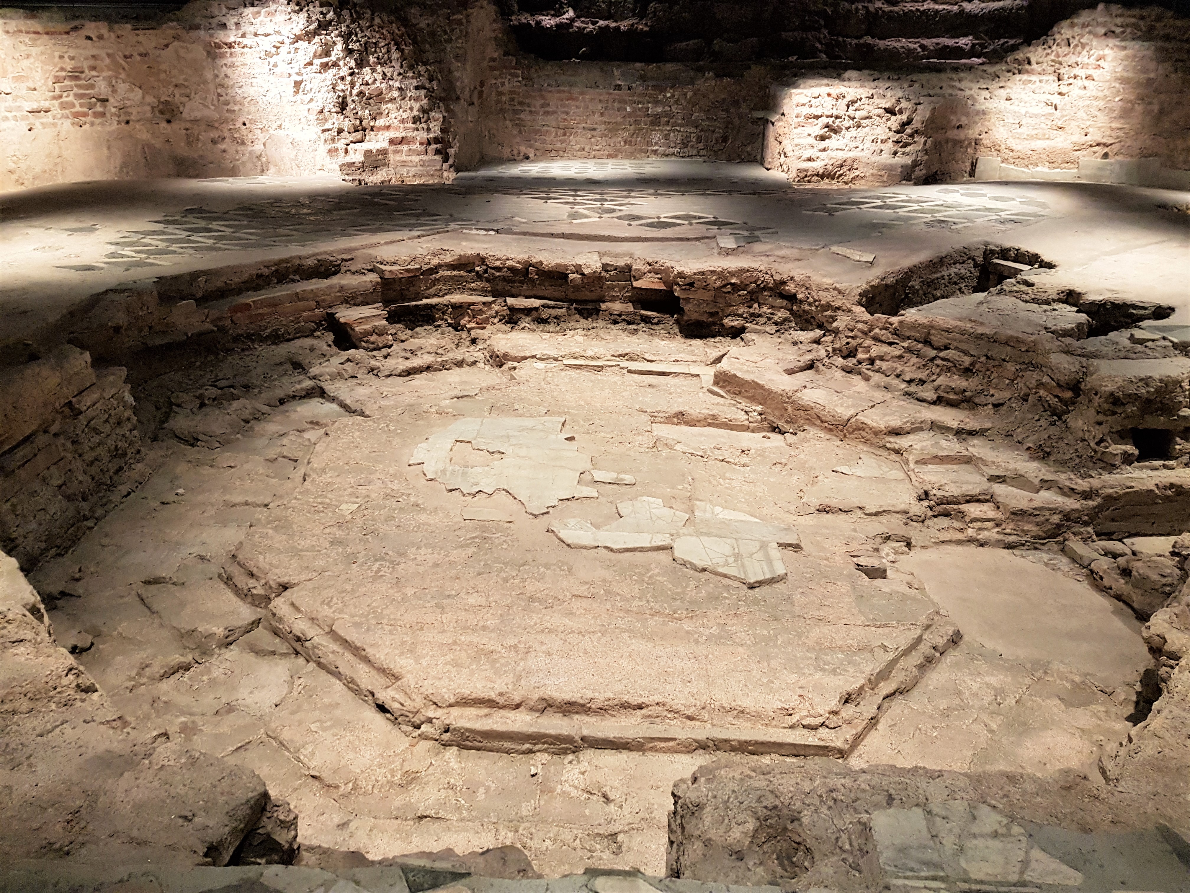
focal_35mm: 26
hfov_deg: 67.3
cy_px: 446
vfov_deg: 53.1
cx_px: 595
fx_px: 894
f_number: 1.7
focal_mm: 4.2
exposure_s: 1/33
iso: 160
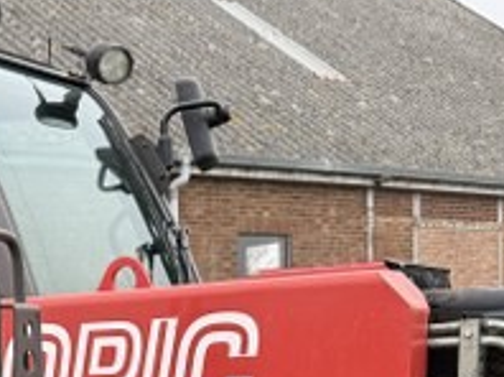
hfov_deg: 19.3
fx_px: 1411
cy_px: 604
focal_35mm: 97
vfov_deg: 14.0
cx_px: -74
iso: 125
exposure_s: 1/156
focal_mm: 6.76
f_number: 1.78
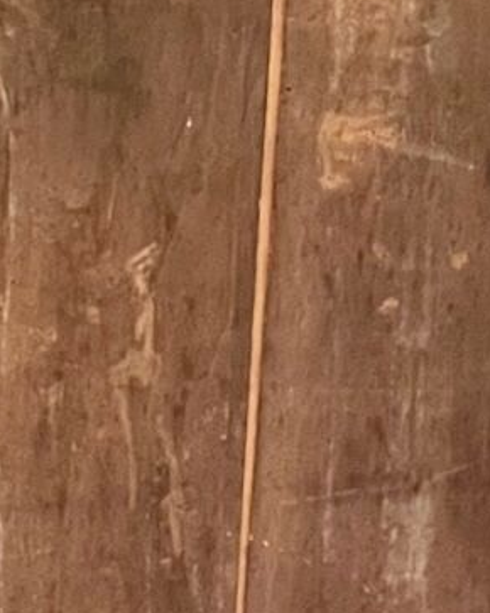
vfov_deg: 14.6
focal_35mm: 124
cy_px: 875
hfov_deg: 11.9
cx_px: -220
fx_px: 2250
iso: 500
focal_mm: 4.2
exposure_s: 1/50
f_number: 1.6
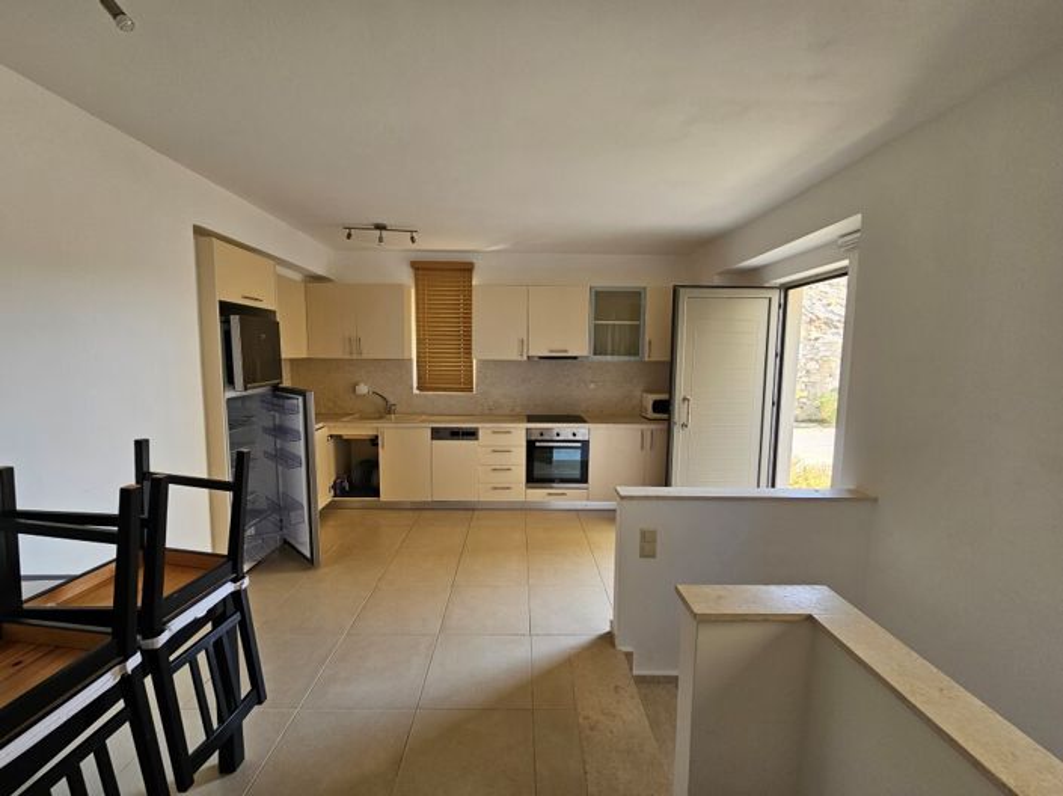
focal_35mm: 13
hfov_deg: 106.2
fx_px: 399
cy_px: 398
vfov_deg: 89.9
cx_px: 532
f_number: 2.2
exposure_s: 1/100
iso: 80
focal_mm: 2.2
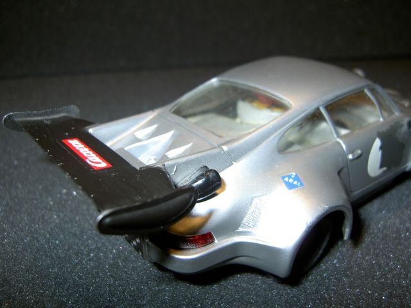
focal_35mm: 34
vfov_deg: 41.8
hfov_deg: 54.0
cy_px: 154
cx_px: 206
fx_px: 404
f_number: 2.8
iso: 50
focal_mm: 5.6
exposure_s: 1/60
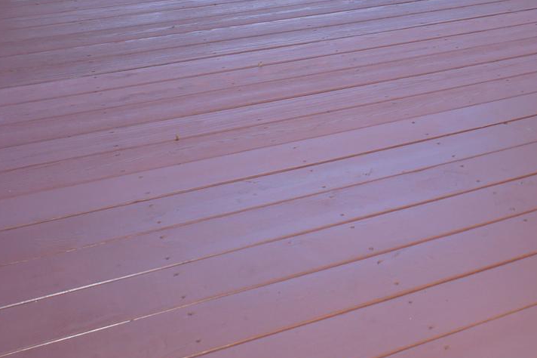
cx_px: 427
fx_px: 1029
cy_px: -48
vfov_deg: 18.8
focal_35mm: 69
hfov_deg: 28.6
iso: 200
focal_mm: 16
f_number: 5.6
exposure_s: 1/125
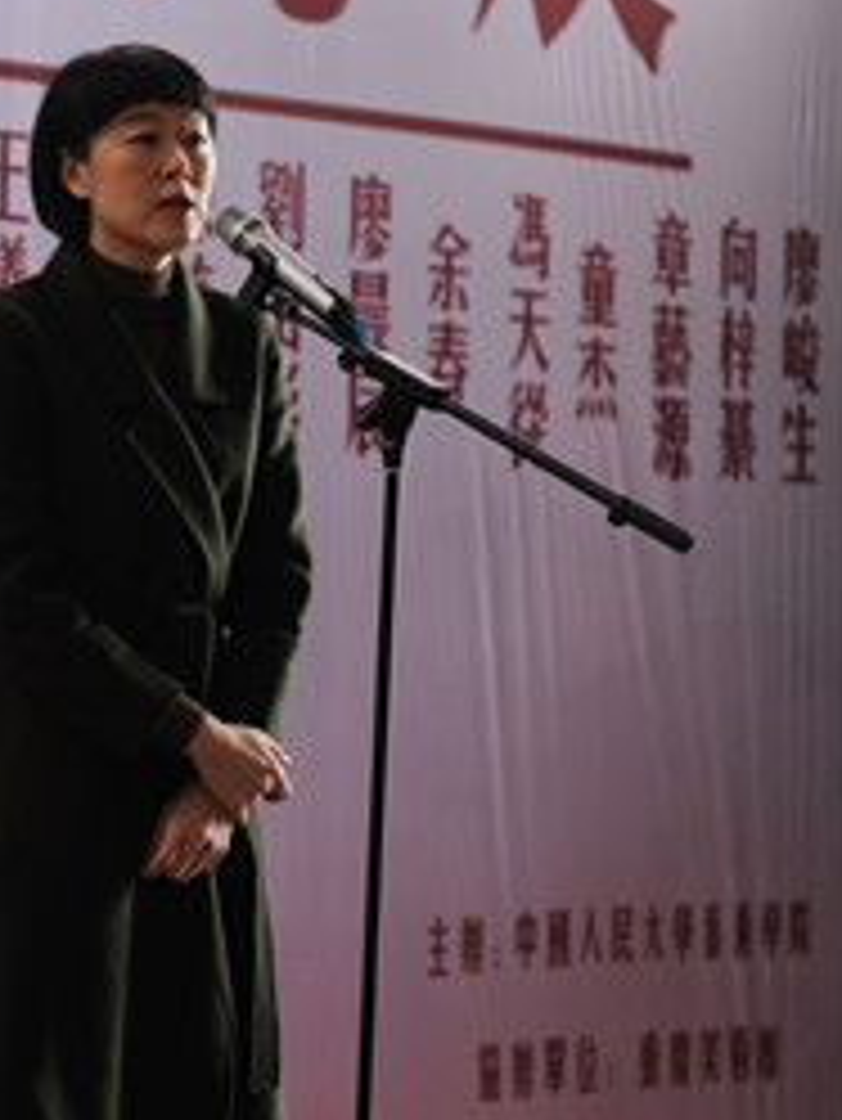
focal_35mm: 135
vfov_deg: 14.6
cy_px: 436
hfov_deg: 10.9
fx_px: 4375
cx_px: 41
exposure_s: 1/100
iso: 800
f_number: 2.8
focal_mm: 70
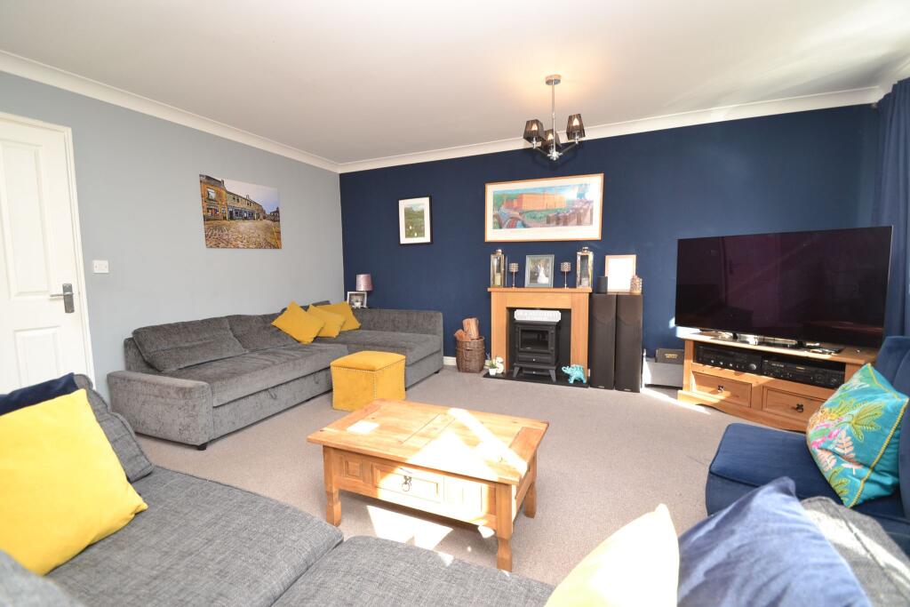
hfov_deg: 100.4
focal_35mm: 15
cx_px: 455
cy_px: 304
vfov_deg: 77.3
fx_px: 379
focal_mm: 10
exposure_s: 1/80
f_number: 4.5
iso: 400
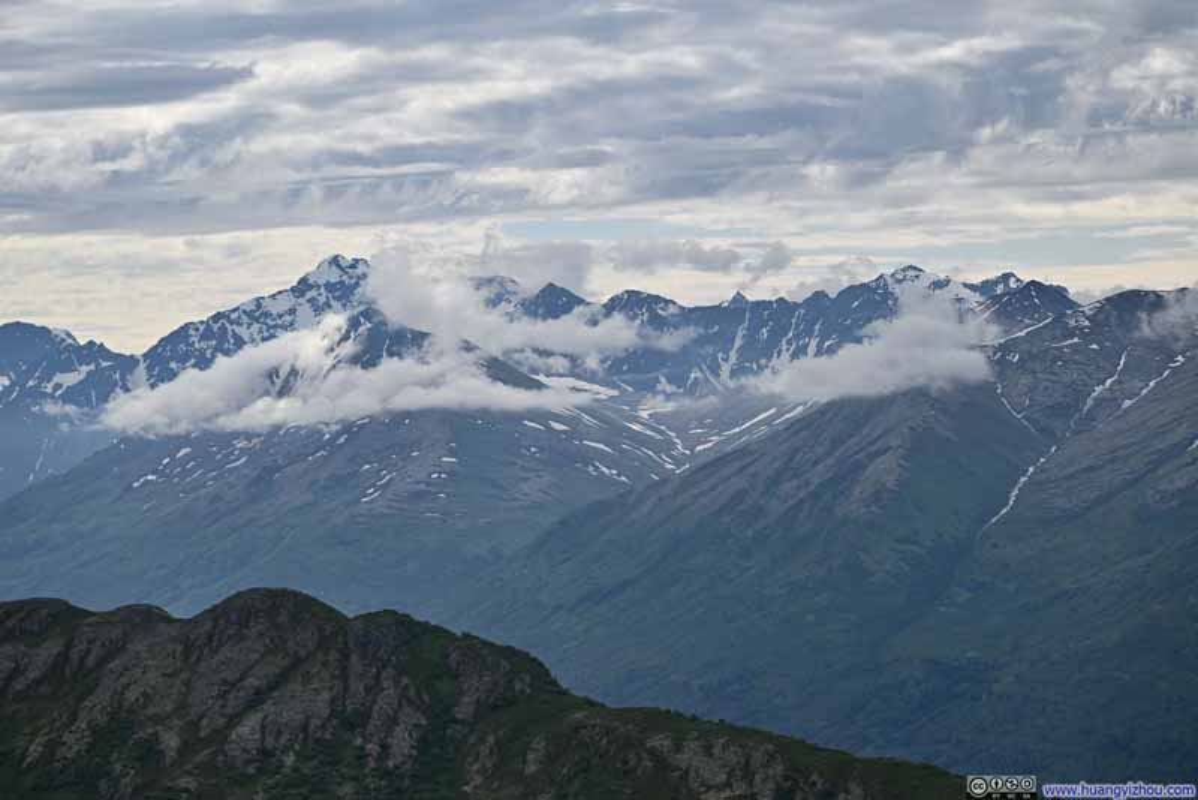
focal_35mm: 120
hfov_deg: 17.1
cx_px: 599
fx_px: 3995
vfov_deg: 11.4
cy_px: 400
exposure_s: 1/1250
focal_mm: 120
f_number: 6.3
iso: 100
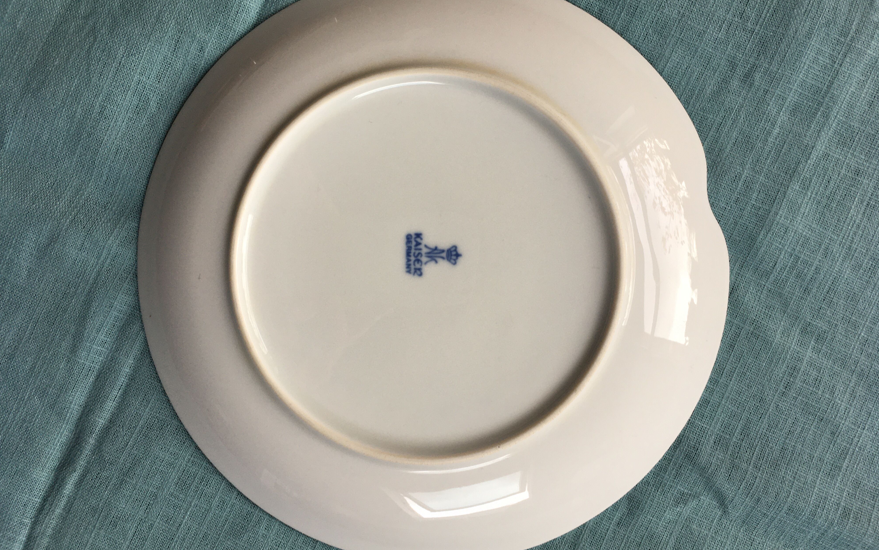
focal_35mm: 31
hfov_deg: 61.2
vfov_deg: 40.6
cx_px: 442
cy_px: 270
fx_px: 743
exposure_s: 1/50
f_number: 2.2
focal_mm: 4.15
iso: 32
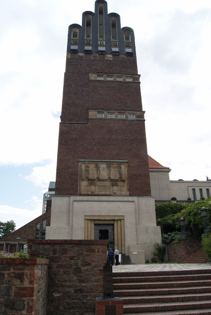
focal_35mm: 27
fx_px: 237
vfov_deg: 67.3
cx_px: 106
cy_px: 158
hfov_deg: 48.0
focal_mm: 18
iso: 100
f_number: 10
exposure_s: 1/125
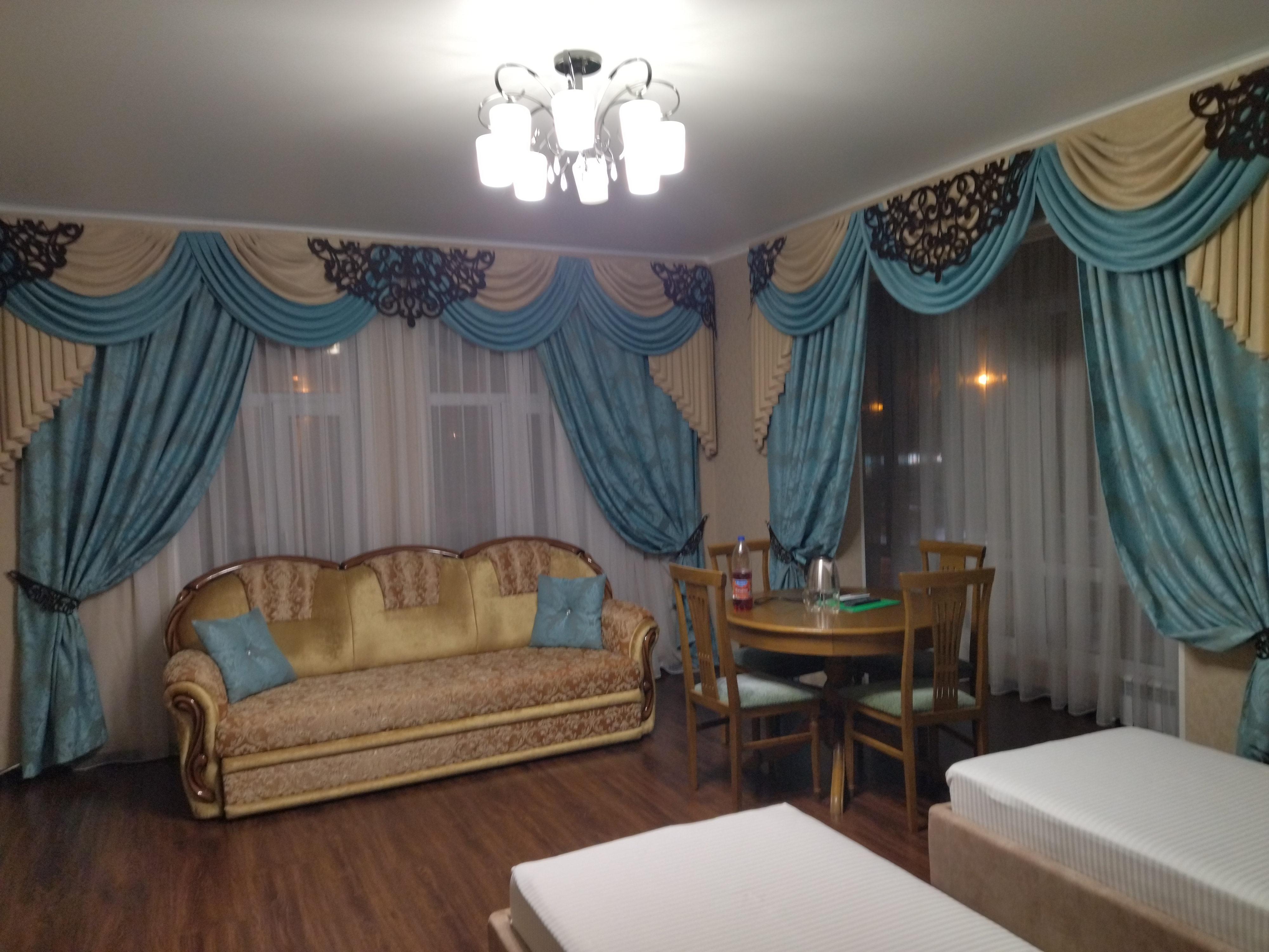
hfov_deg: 65.3
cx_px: 634
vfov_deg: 51.4
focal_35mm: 27
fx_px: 990
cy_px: 476
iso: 178
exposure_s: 1/25
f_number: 1.79
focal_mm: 4.74
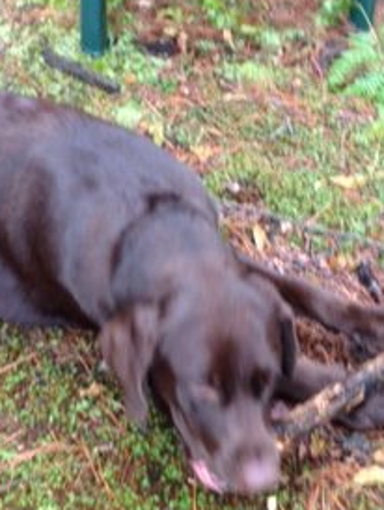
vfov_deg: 25.3
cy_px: 233
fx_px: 1137
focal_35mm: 77
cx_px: 155
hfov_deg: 19.1
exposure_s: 1/24
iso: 50
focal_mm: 4.12
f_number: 2.4
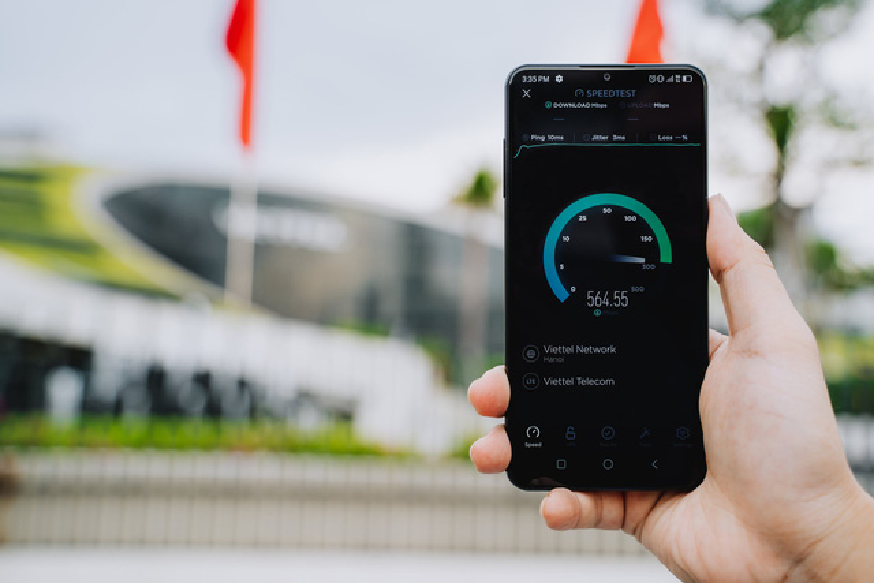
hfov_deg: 44.5
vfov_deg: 30.5
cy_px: 292
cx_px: 437
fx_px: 1068
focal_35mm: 44
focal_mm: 44
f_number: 4
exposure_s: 1/200
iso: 125
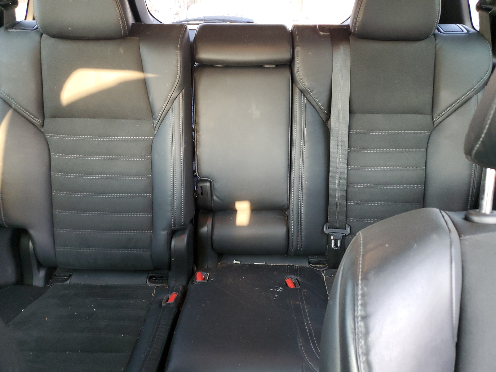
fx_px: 373
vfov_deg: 53.1
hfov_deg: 67.3
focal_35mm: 26
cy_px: 186
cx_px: 248
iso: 245
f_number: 1.5
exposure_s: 1/60.2
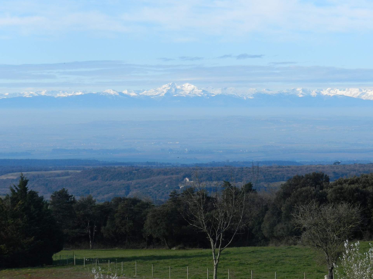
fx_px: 1239
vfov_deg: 12.9
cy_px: 140
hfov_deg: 17.1
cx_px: 186
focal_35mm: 115
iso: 160
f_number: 4.8
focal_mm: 20.5
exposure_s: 1/800
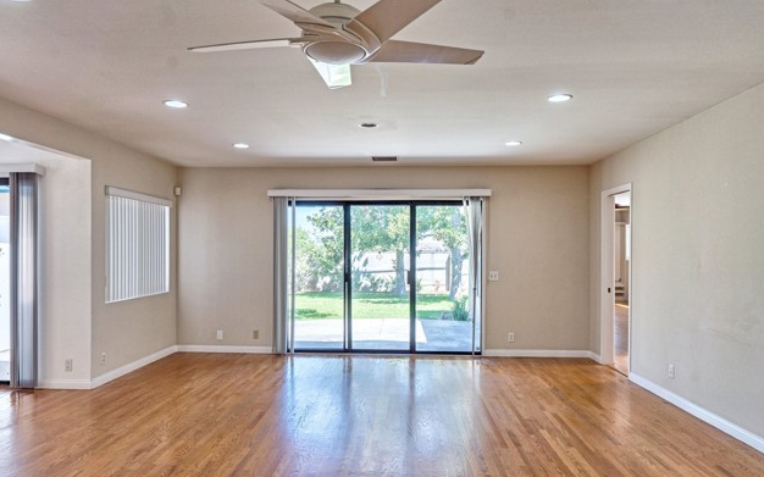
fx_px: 520
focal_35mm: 25
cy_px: 256
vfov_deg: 49.2
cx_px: 378
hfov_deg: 72.6
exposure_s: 1/100
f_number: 5
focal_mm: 24
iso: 125
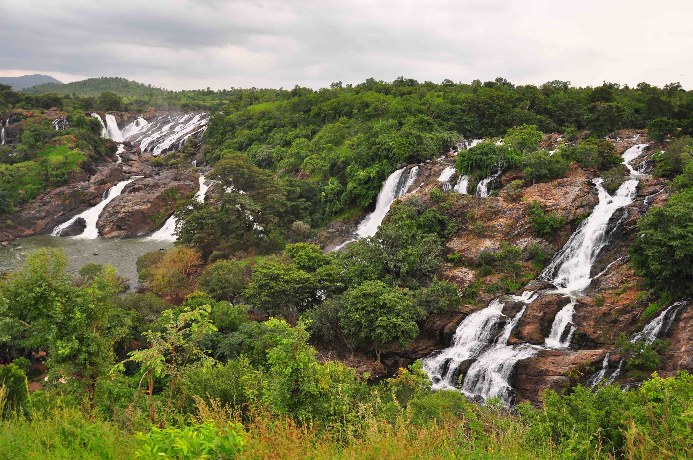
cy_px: 230
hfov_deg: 67.4
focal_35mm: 27
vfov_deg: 47.8
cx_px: 346
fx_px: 519
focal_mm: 18
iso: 200
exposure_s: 1/80
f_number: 5.6
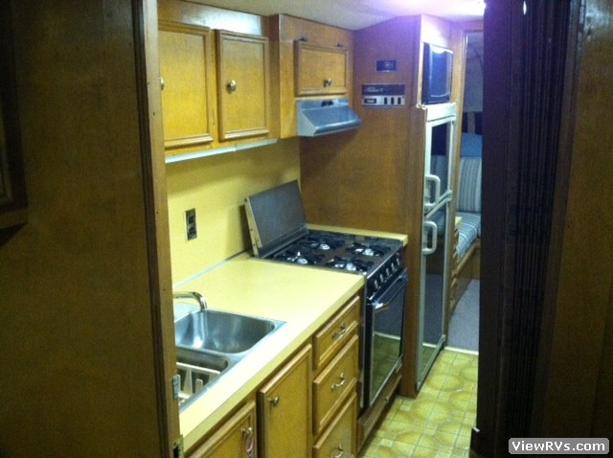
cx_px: 306
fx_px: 619
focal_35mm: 35
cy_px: 229
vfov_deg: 40.6
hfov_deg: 52.7
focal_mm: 3.85
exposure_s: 1/17
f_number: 2.8
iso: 800
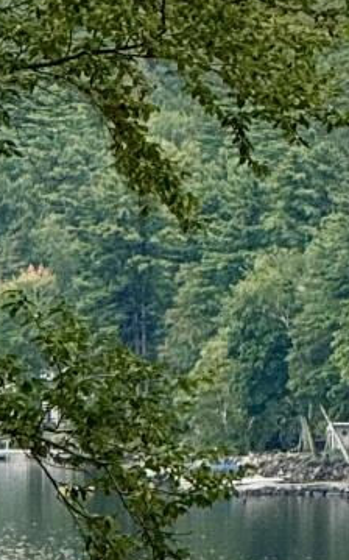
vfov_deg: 3.0
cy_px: 916
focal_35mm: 709
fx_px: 10803
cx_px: 823
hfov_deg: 1.8
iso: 50
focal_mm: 15.66
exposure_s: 1/416
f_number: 2.8
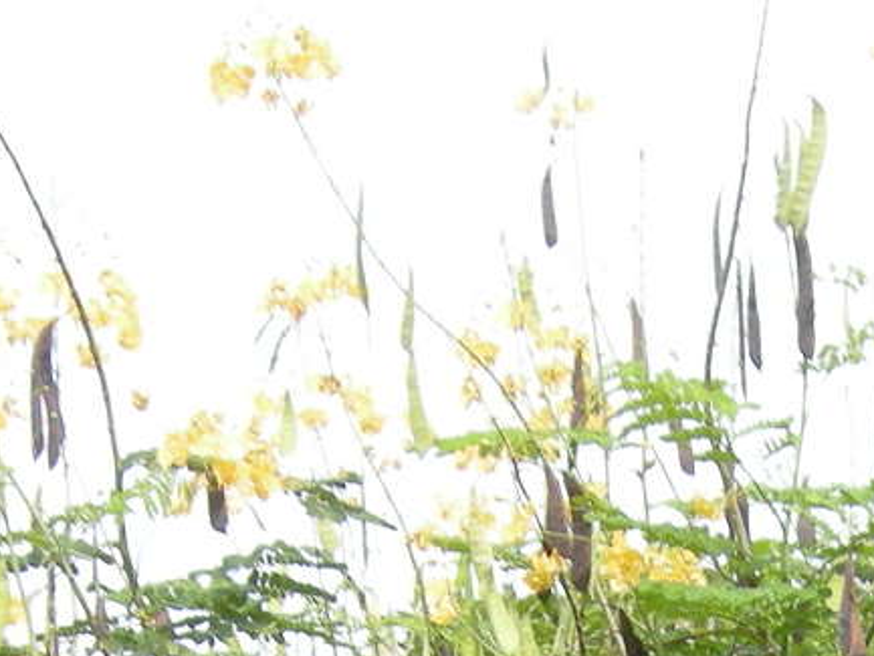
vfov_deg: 7.0
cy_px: 1815
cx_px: 1027
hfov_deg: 10.0
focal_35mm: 194
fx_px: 4900
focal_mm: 7.5
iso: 64
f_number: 4.3
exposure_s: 1/150
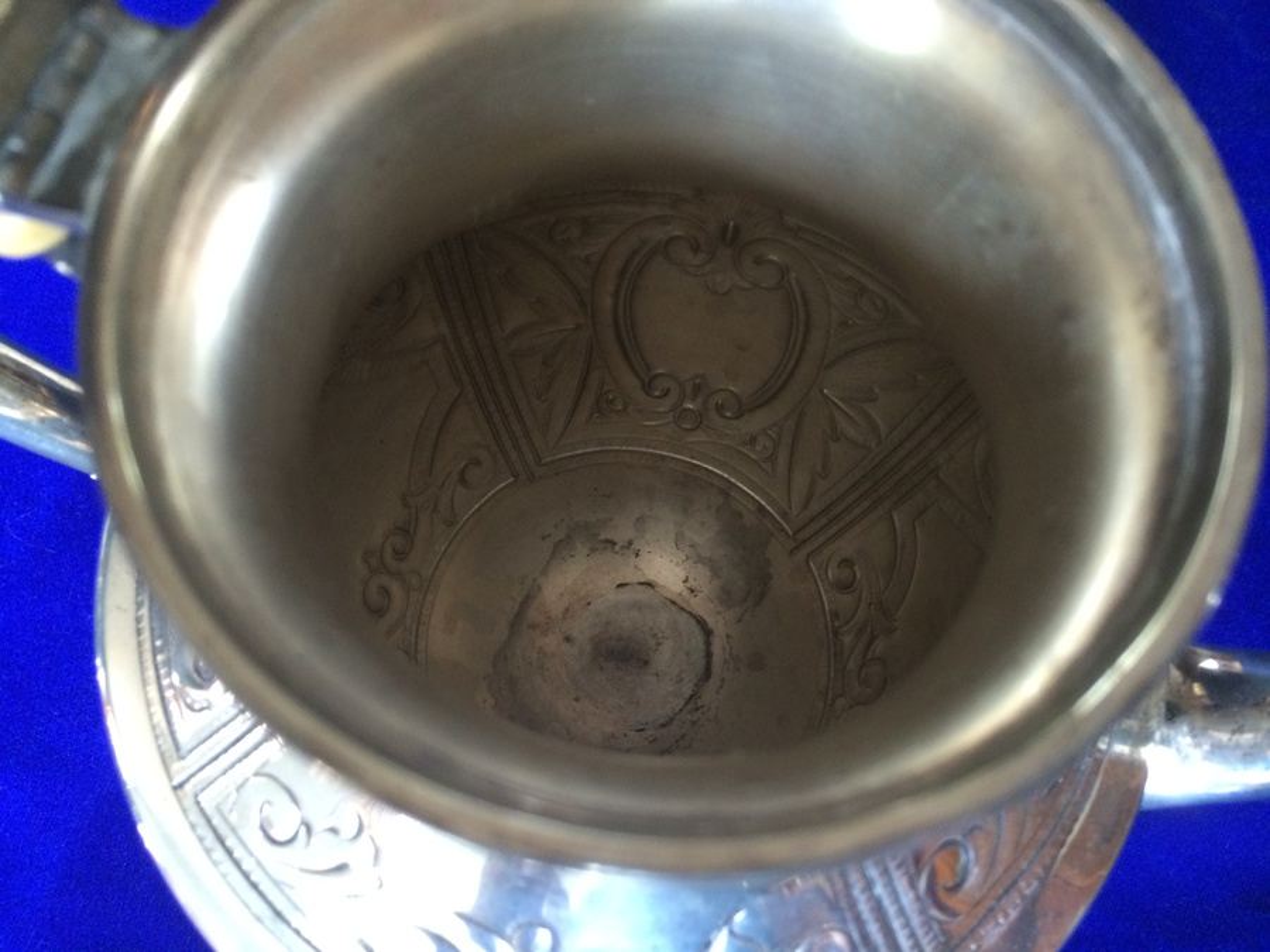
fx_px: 1101
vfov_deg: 46.8
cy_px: 476
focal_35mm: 30
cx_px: 635
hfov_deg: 60.0
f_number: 2.2
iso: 250
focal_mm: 4.12
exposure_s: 1/30
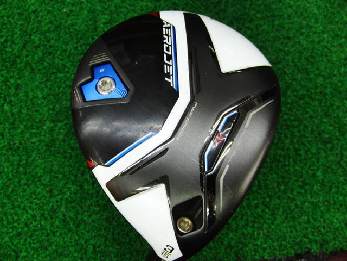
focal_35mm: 37
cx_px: 174
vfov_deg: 38.7
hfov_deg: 50.1
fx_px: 371
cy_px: 130
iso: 400
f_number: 3.6
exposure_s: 1/80
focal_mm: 6.42
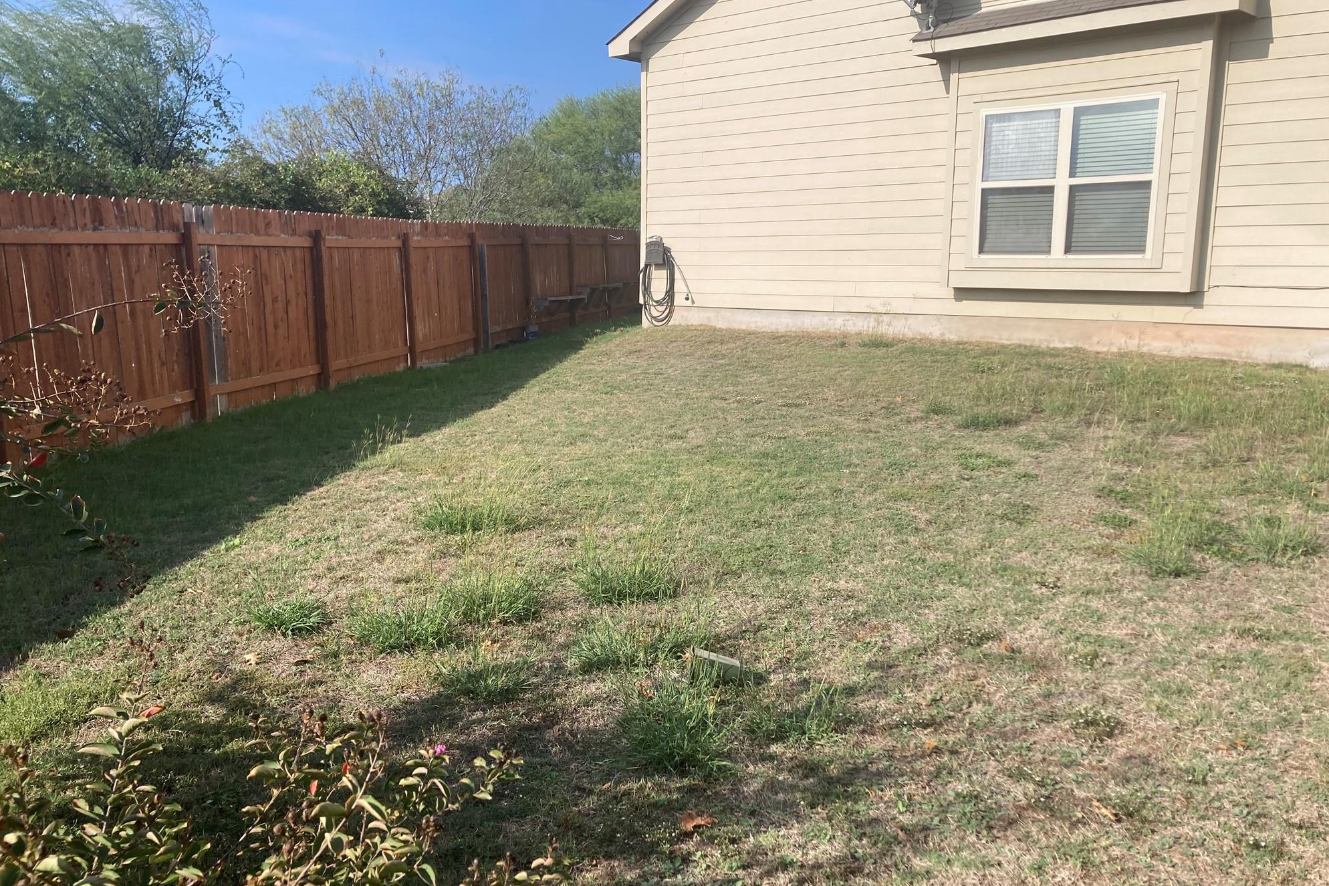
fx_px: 1107
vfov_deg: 43.6
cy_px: 464
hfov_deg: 61.9
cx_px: 646
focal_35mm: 30
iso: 20
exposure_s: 1/2183
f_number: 1.8
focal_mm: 3.99
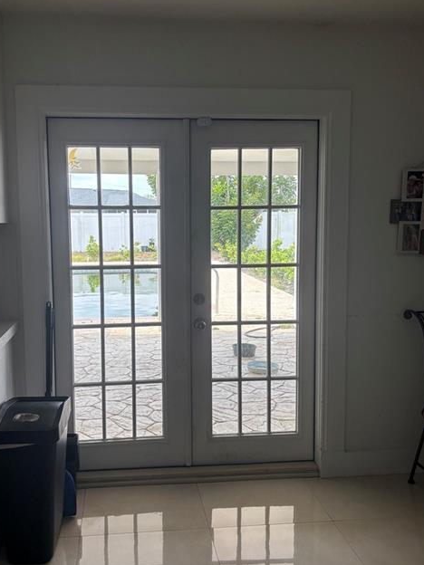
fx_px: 523
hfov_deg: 44.0
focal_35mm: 32
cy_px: 272
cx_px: 176
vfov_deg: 56.8
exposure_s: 1/241
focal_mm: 5.96
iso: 40
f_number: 1.6
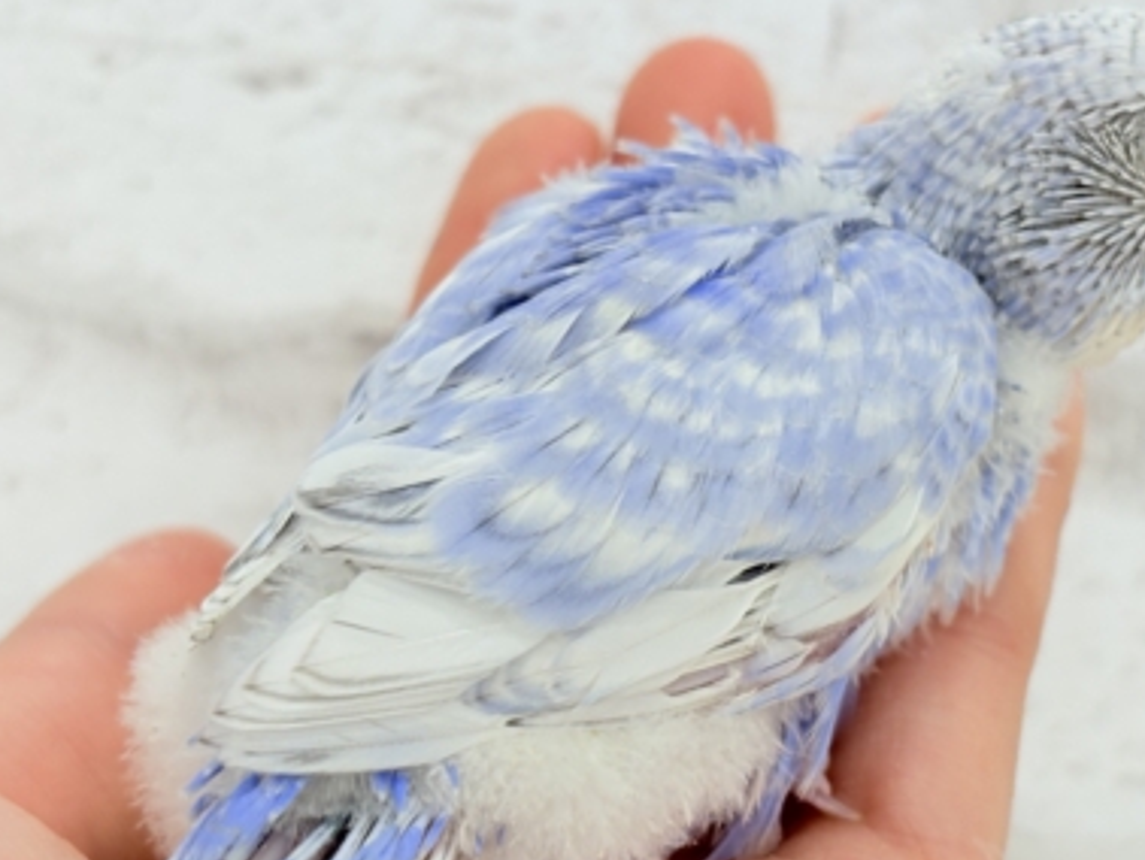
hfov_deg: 22.1
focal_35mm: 88
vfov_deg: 16.8
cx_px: 778
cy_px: 451
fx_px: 2913
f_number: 1.6
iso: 40
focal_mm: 5.96
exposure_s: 1/50
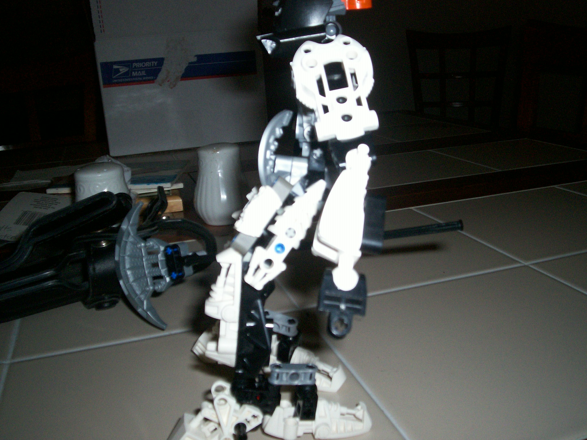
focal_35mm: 36
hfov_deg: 51.4
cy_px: 220
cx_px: 294
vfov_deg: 39.7
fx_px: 610
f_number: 4.5
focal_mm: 5.9
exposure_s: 1/64
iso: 140
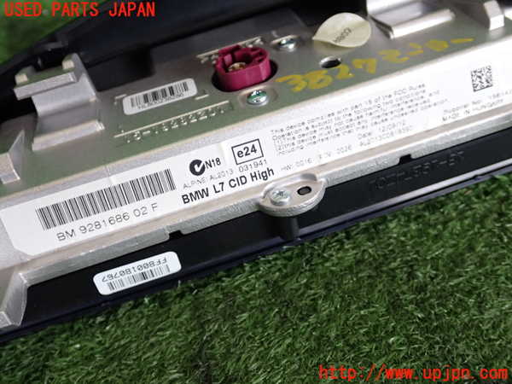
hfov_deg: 49.0
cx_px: 256
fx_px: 562
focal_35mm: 38
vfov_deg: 37.7
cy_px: 192
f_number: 2.7
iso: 250
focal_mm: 6.83
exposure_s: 1/40
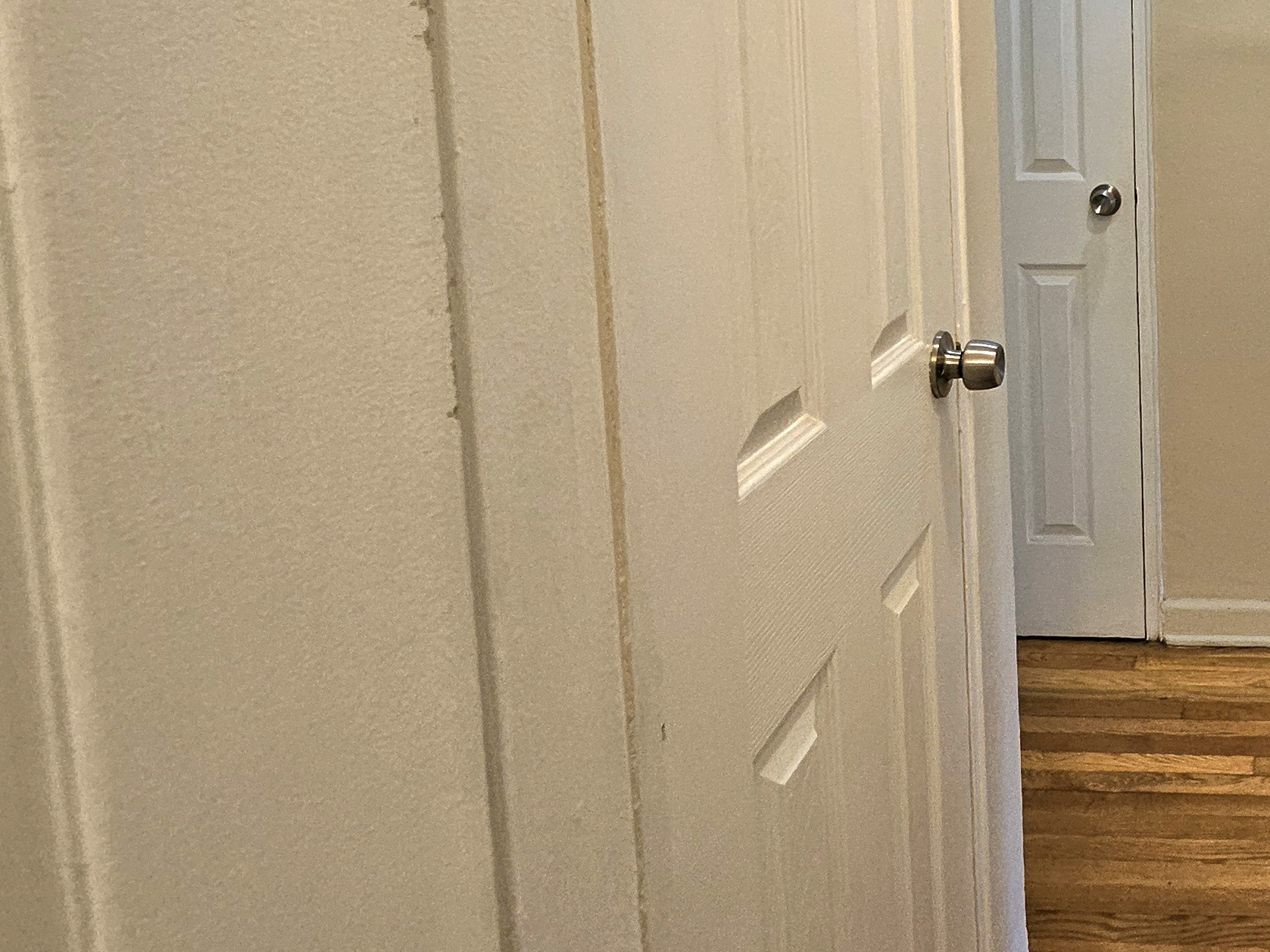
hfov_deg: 49.4
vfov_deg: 43.0
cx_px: 1223
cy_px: 166
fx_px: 1137
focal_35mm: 31
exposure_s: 1/60.2
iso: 200
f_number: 2.2
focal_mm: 1.7
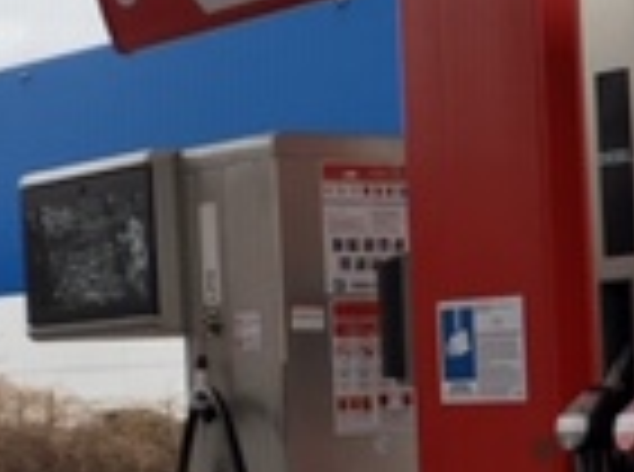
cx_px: 755
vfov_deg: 11.1
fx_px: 2411
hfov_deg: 14.5
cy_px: 387
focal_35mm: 132
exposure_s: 1/178
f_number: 2.2
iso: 25
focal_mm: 4.15
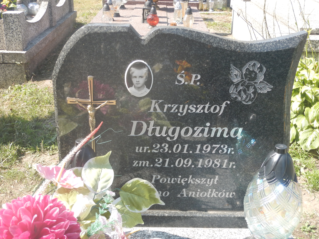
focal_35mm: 44
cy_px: 120
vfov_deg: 32.9
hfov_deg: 42.9
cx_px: 160
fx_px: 405
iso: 125
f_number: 4.3
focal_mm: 7.8
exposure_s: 1/200
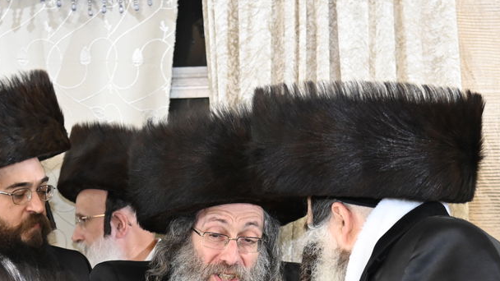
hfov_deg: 19.3
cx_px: 280
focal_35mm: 111
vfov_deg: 10.7
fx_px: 1472
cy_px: 336
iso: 2000
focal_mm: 46
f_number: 4
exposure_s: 1/200
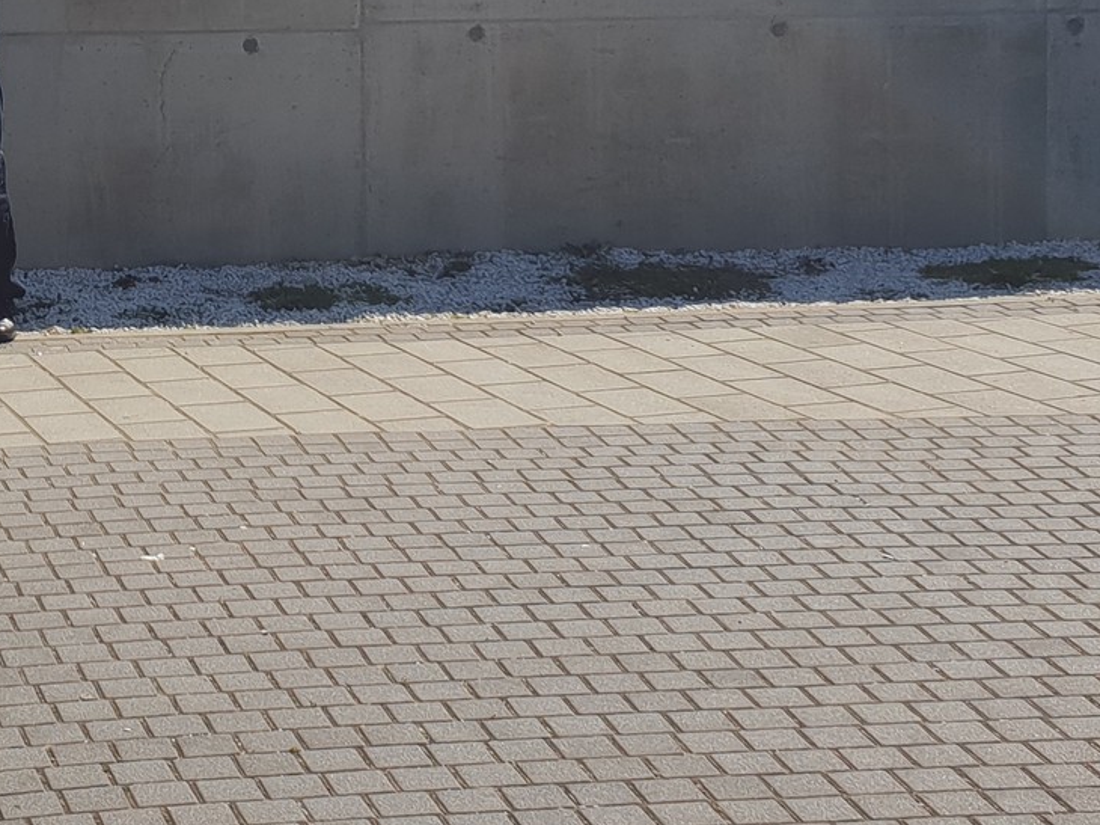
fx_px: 1811
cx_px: 17
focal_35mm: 57
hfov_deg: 31.4
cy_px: -8
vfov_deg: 24.4
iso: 50
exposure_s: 1/1664
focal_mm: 4.3
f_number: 2.4
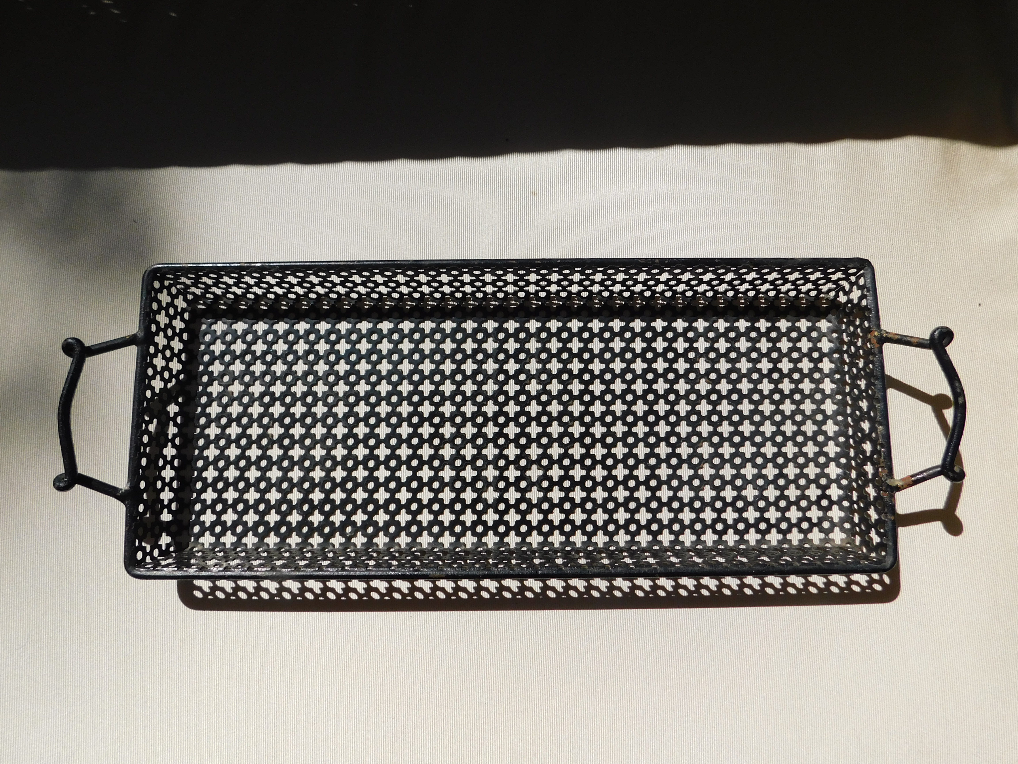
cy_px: 382
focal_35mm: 23
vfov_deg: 58.9
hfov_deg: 73.9
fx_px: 676
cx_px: 509
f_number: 6
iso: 125
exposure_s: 1/640
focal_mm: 4
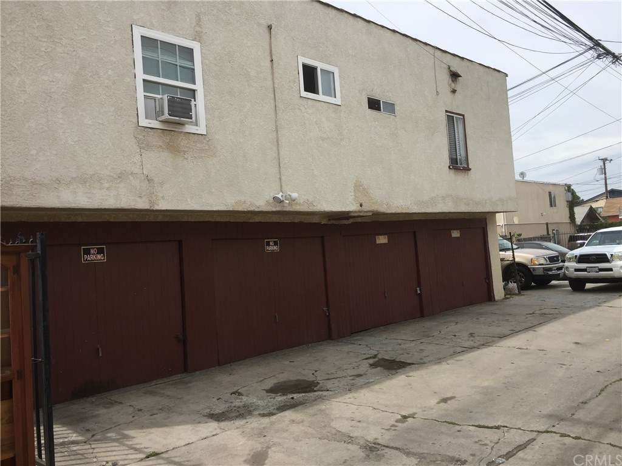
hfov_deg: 61.7
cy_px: 233
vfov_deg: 48.2
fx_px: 521
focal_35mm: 29
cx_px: 311
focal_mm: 4.15
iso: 32
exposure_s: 1/1799
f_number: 2.2
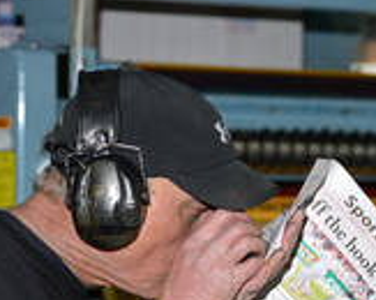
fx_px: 2879
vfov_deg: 5.9
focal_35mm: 259
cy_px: 328
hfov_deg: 7.5
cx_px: 249
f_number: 4.5
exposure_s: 1/125
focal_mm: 100
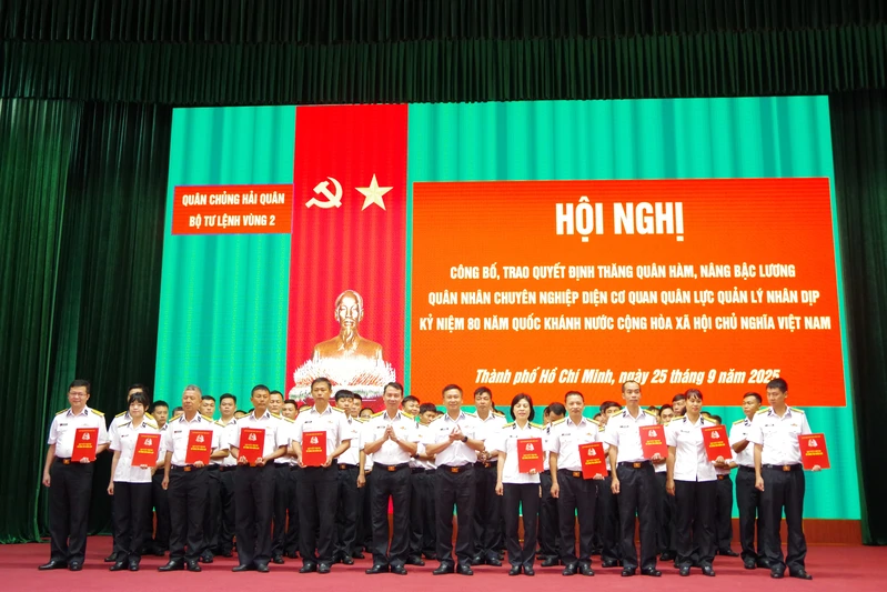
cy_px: 296
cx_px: 444
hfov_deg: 53.1
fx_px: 887
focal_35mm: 36
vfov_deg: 36.9
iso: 3200
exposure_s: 1/80
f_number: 5.6
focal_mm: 24
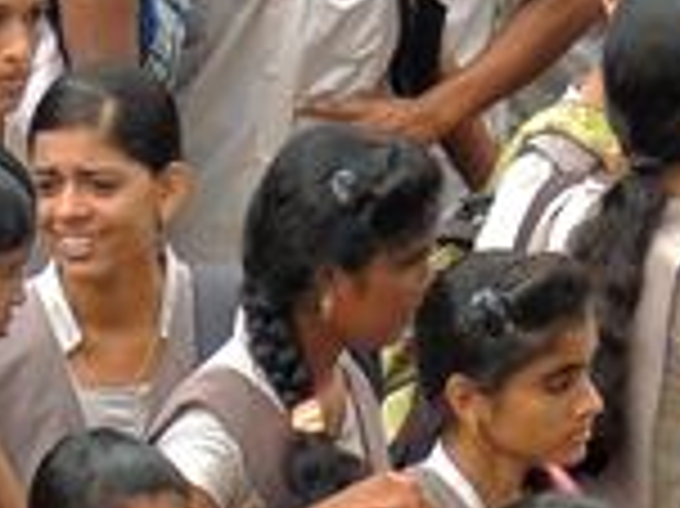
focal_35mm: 823
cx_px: 99
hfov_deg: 2.4
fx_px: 16154
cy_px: 895
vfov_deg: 1.8
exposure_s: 1/160
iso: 180
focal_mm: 27.6
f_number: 4.4
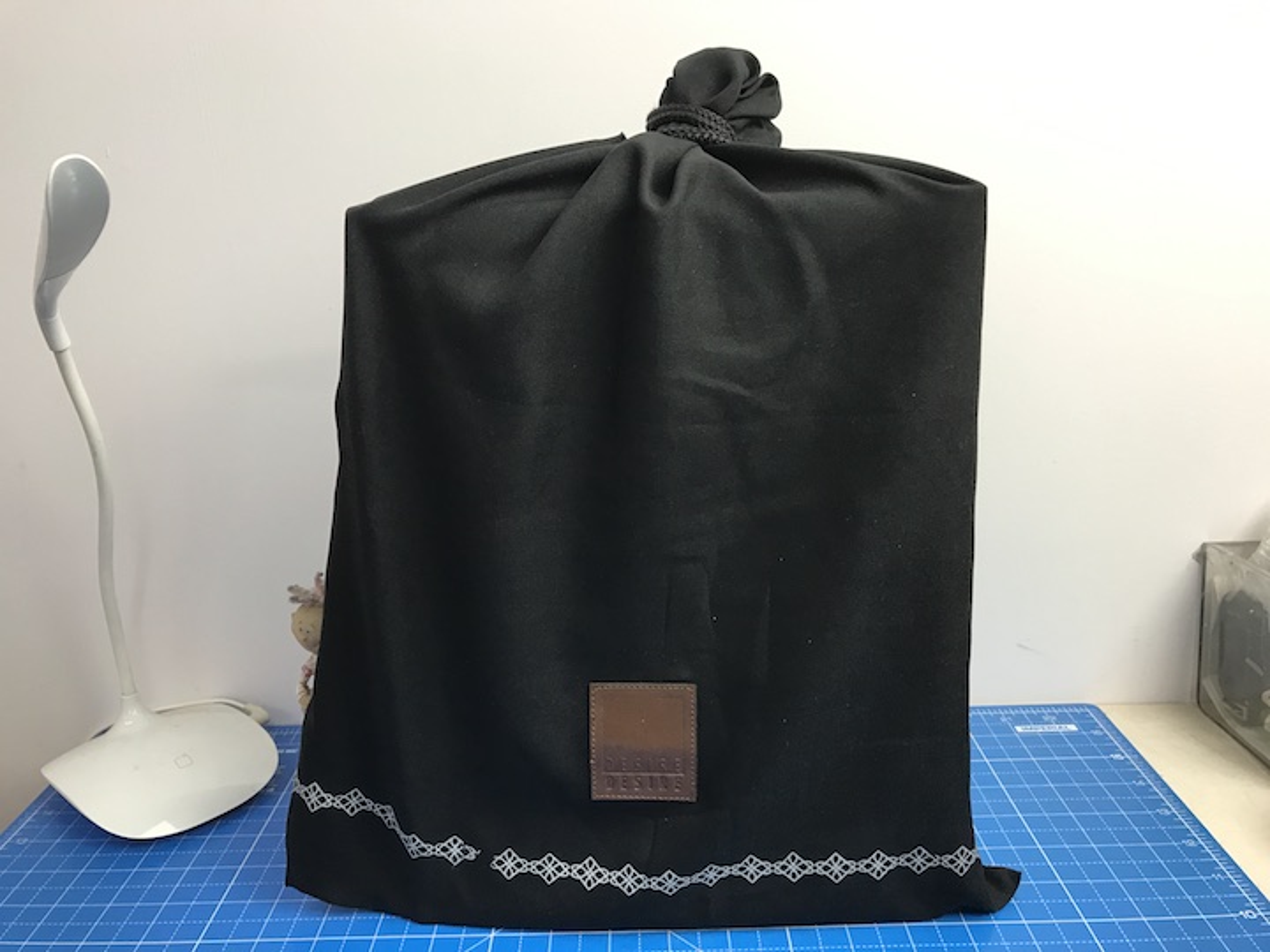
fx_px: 1027
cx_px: 635
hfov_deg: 63.4
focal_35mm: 28
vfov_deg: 49.7
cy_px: 476
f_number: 1.8
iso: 32
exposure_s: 1/33
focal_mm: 3.99
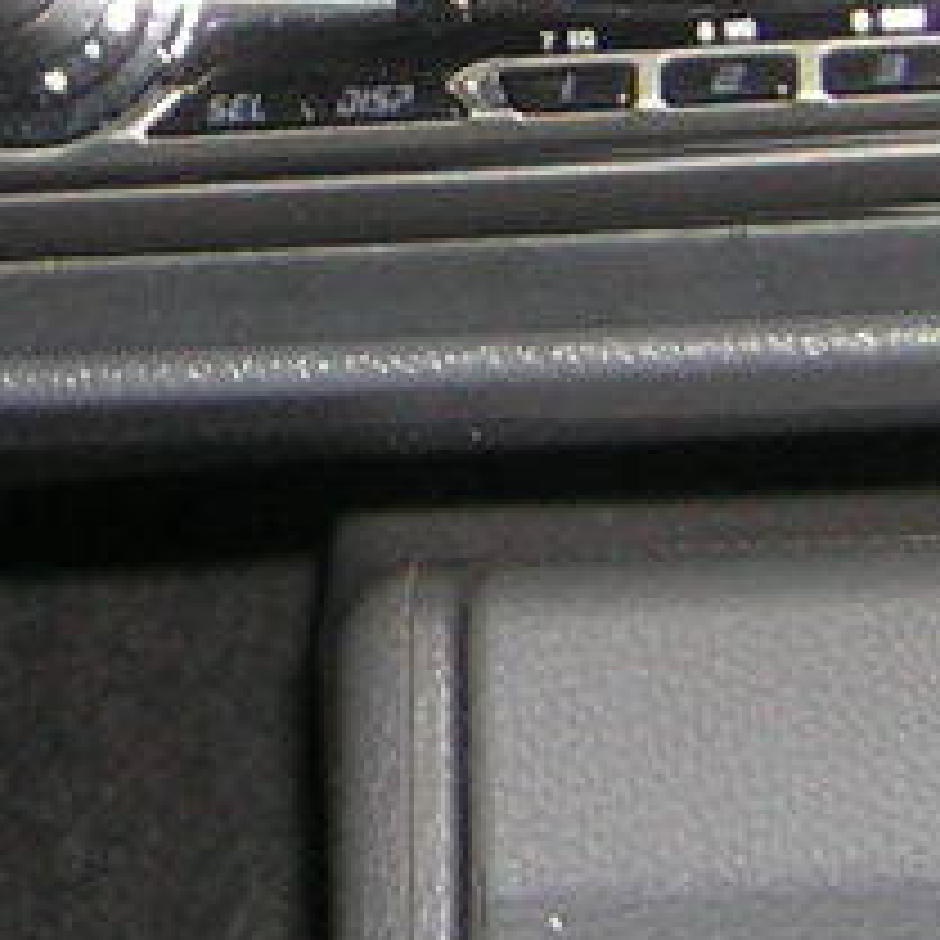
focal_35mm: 156
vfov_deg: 11.1
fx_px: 4793
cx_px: 468
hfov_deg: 11.2
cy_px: -49
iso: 50
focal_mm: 4.7
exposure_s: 1/60.1
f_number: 2.6
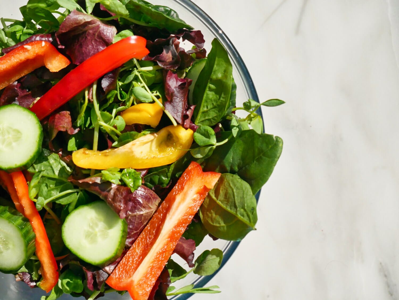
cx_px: 200
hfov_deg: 27.0
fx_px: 830
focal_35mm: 72
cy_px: 150
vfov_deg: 20.5
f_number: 5.5
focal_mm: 36
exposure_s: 1/5000
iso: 800
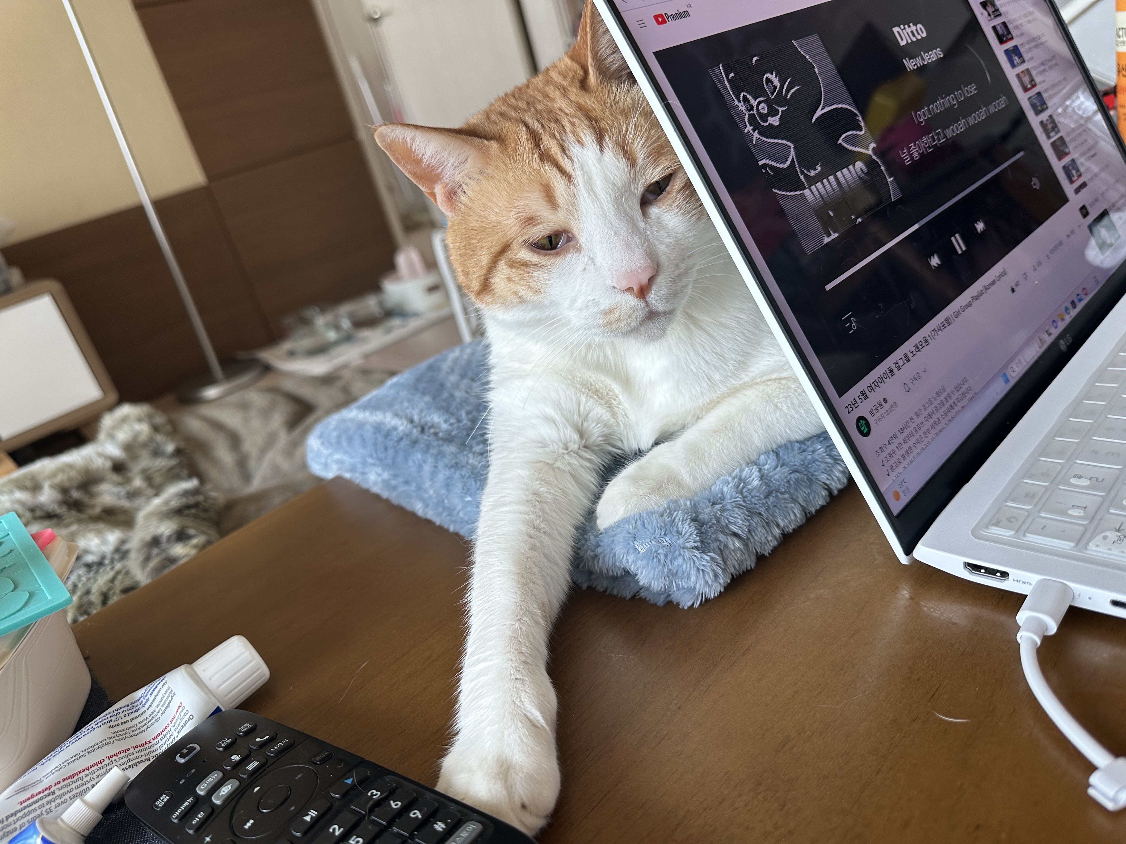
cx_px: 563
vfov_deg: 56.8
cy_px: 422
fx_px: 781
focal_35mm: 24
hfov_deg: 71.6
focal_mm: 6.86
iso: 100
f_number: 1.78
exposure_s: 1/121
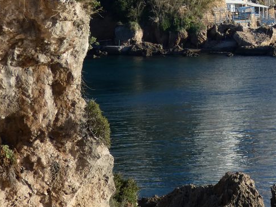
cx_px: 370
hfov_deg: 8.9
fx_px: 1738
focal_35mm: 218
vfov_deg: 6.8
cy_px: -6
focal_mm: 13.7
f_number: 4.4
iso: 80
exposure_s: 1/400
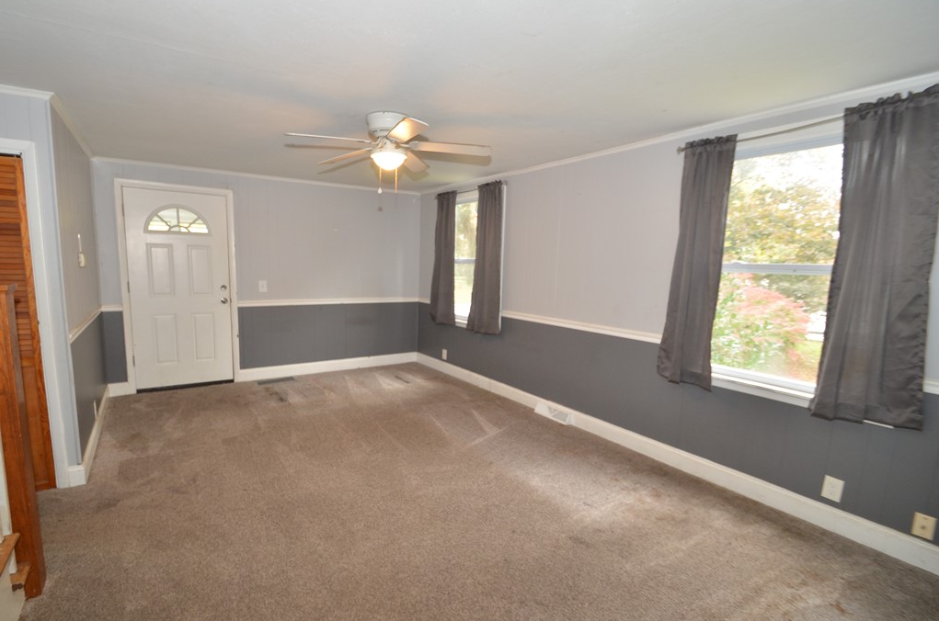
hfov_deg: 96.8
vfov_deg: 73.5
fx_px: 416
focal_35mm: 16
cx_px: 444
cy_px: 322
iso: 400
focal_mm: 10
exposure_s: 1/13
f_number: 5.6
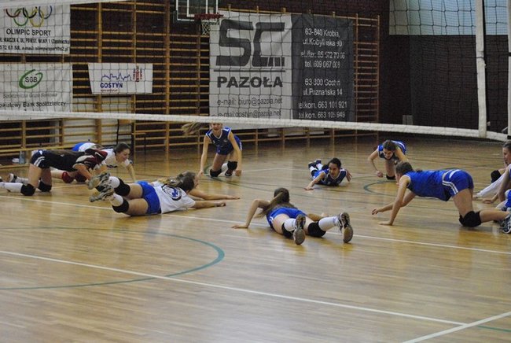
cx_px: 256
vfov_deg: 16.6
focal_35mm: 82
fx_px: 1173
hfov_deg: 24.6
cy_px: 172
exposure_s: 1/200
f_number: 5
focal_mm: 55
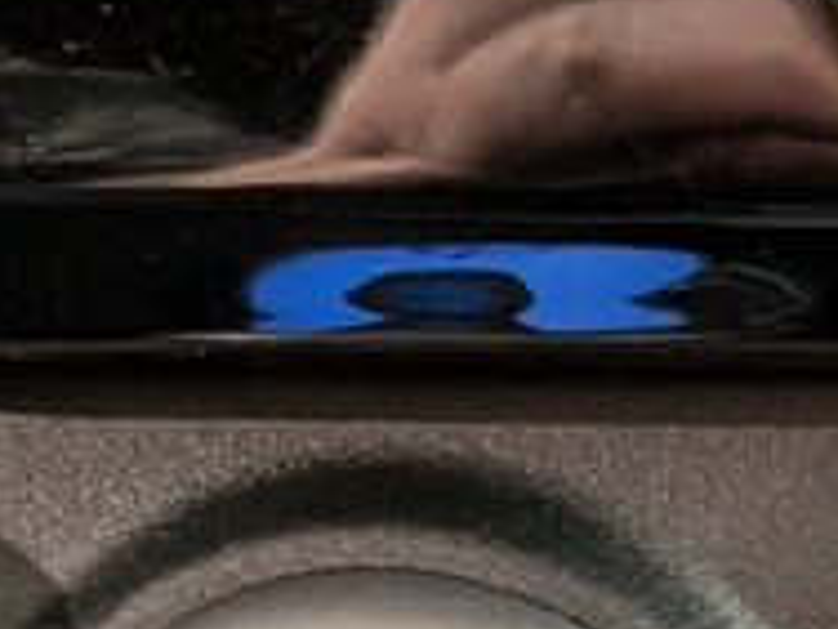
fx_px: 3171
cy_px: 1575
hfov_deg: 13.8
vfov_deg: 9.8
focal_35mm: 131
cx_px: 1382
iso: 268
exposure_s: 1/16.7
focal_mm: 4.53
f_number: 1.7
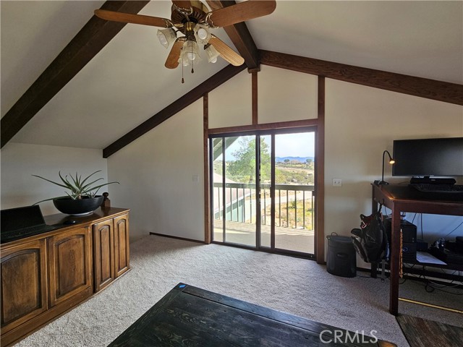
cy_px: 174
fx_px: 174
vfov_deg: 89.9
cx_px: 232
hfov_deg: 106.2
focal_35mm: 13
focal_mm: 2.2
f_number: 2.2
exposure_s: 1/120
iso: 64
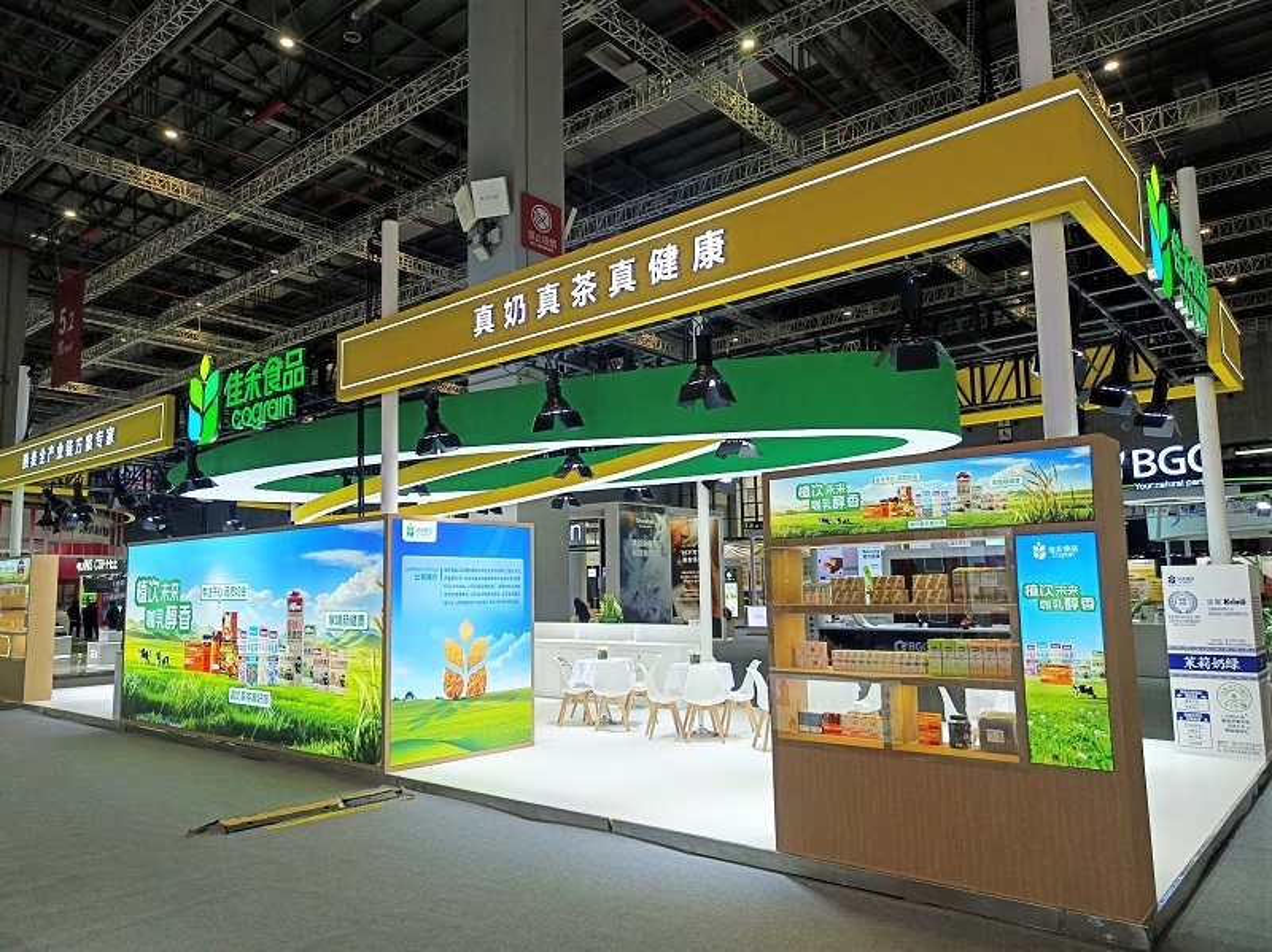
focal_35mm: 23
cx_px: 636
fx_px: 845
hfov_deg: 74.0
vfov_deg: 58.8
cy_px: 476
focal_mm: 5.59
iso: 100
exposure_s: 1/103
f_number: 1.88
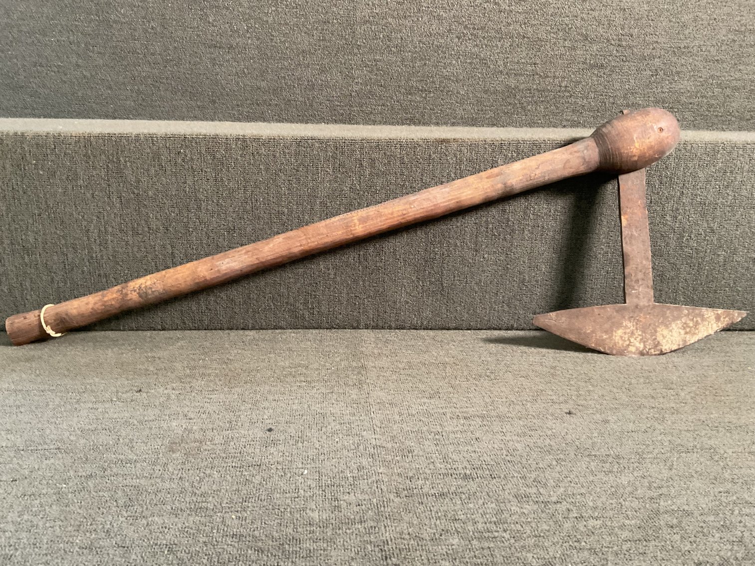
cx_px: 378
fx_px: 633
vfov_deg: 48.2
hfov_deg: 61.7
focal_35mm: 29
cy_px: 283
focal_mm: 3
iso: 250
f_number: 1.8
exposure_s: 1/60
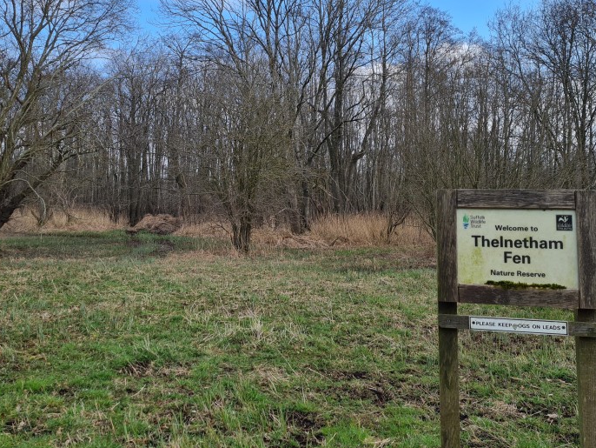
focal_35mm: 36
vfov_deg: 39.3
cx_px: 248
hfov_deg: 51.1
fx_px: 620
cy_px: 157
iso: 50
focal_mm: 5.4
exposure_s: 1/1428
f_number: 1.8
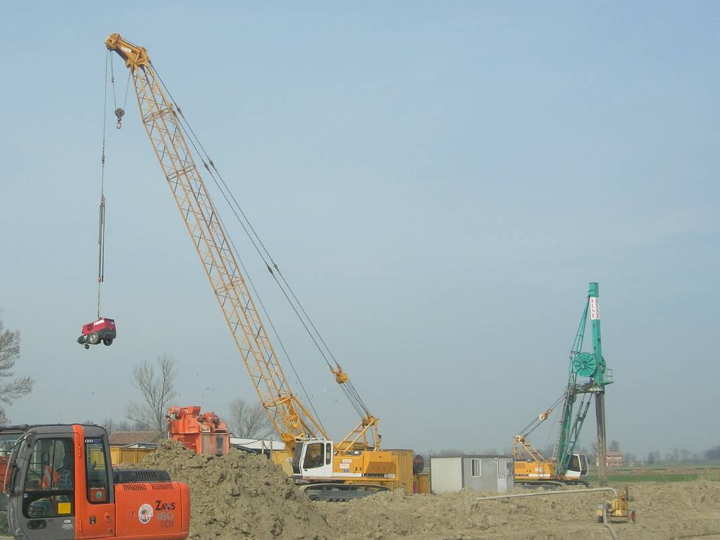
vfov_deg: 26.6
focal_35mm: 55
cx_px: 266
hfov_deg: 34.7
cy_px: 274
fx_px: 1144
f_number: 4.8
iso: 64
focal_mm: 7.8
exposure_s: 1/668
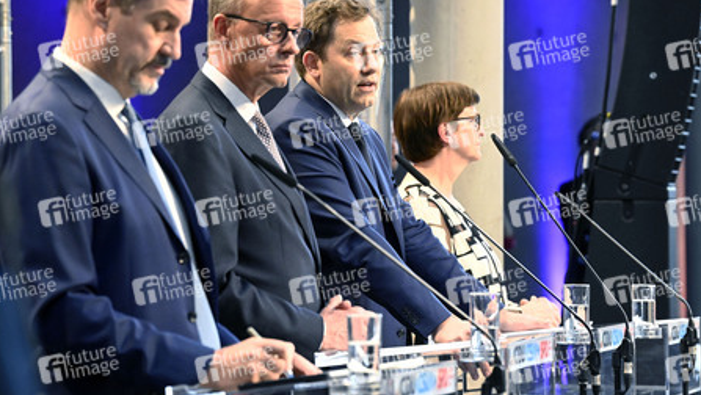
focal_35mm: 190
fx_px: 3534
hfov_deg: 11.3
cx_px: 350
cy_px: 169
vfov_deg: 6.4
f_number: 6.3
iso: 12800
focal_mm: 180
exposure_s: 1/640
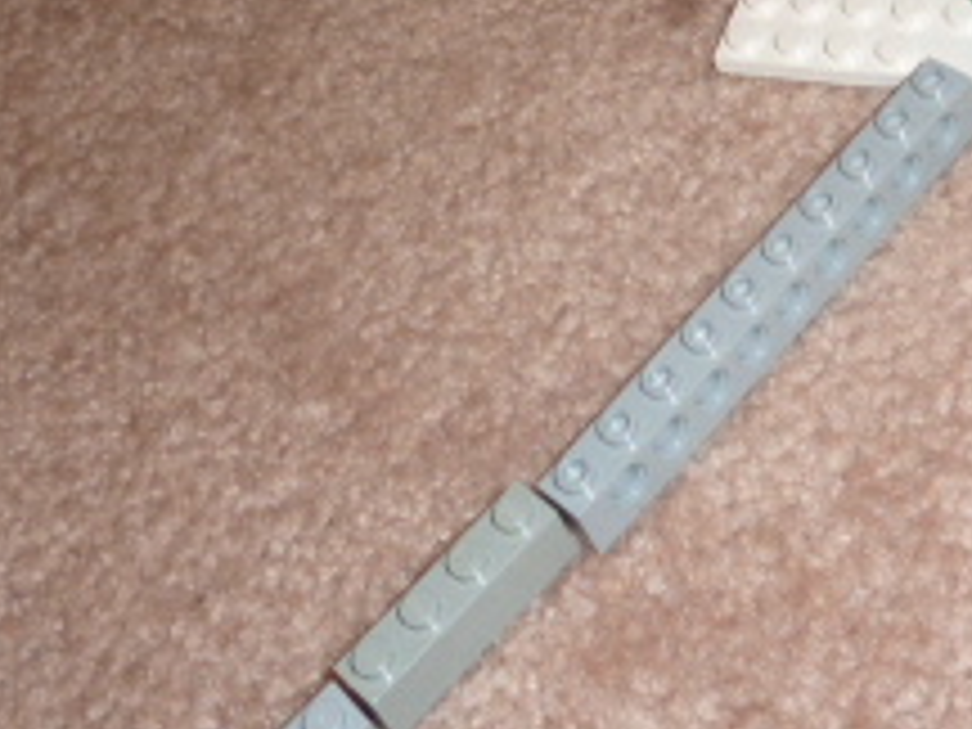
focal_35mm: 74
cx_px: 594
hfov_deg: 26.3
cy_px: -94
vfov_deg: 19.0
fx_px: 2078
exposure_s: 1/30
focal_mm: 4.1
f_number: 3.3
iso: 100
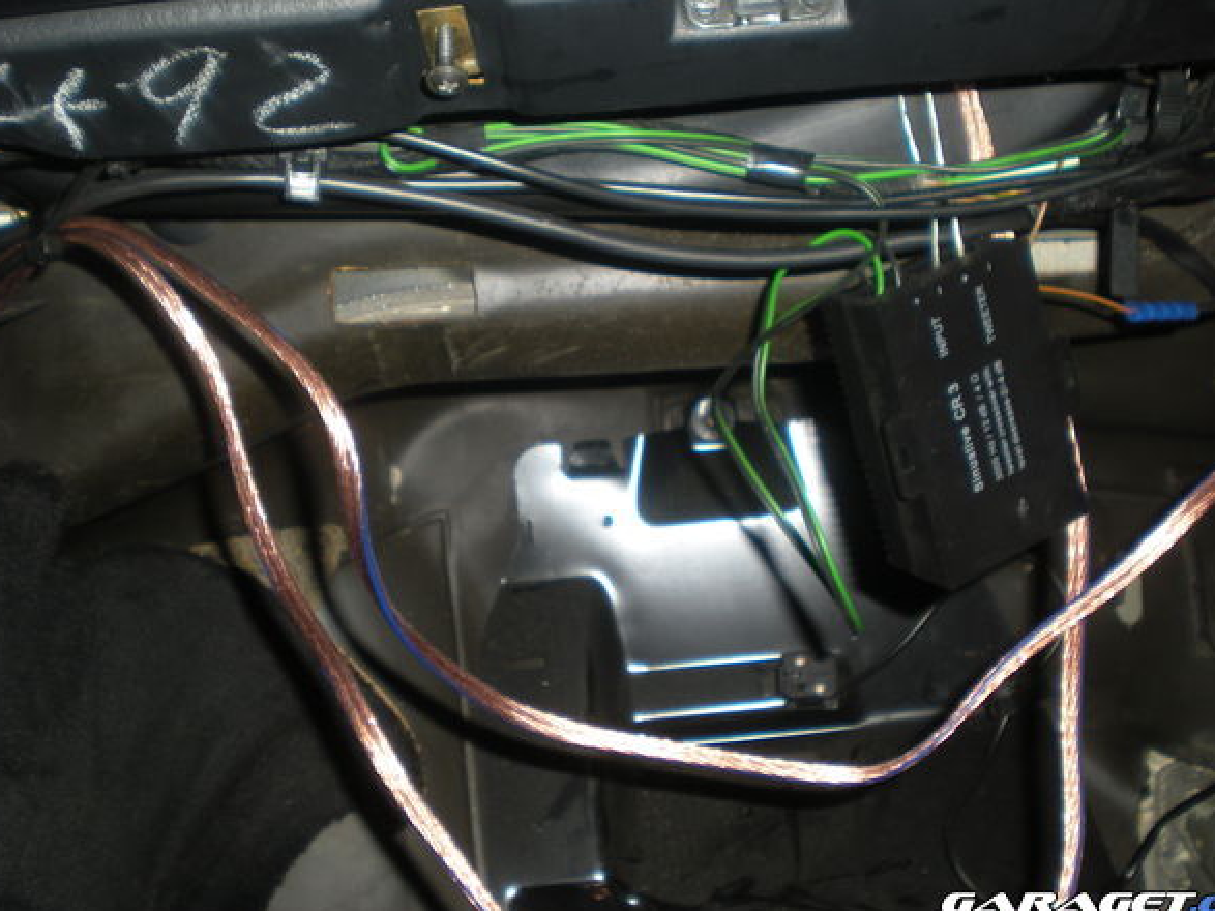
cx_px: 633
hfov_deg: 39.7
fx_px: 1684
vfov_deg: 30.2
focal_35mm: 48
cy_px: 427
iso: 64
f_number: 3.5
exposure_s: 1/60
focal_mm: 7.4
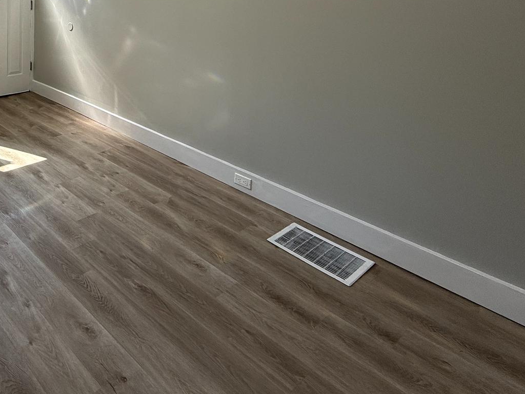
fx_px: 425
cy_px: 17
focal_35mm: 28
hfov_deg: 53.9
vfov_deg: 43.9
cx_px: 37
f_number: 2.2
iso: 64
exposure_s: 1/146
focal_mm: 2.22
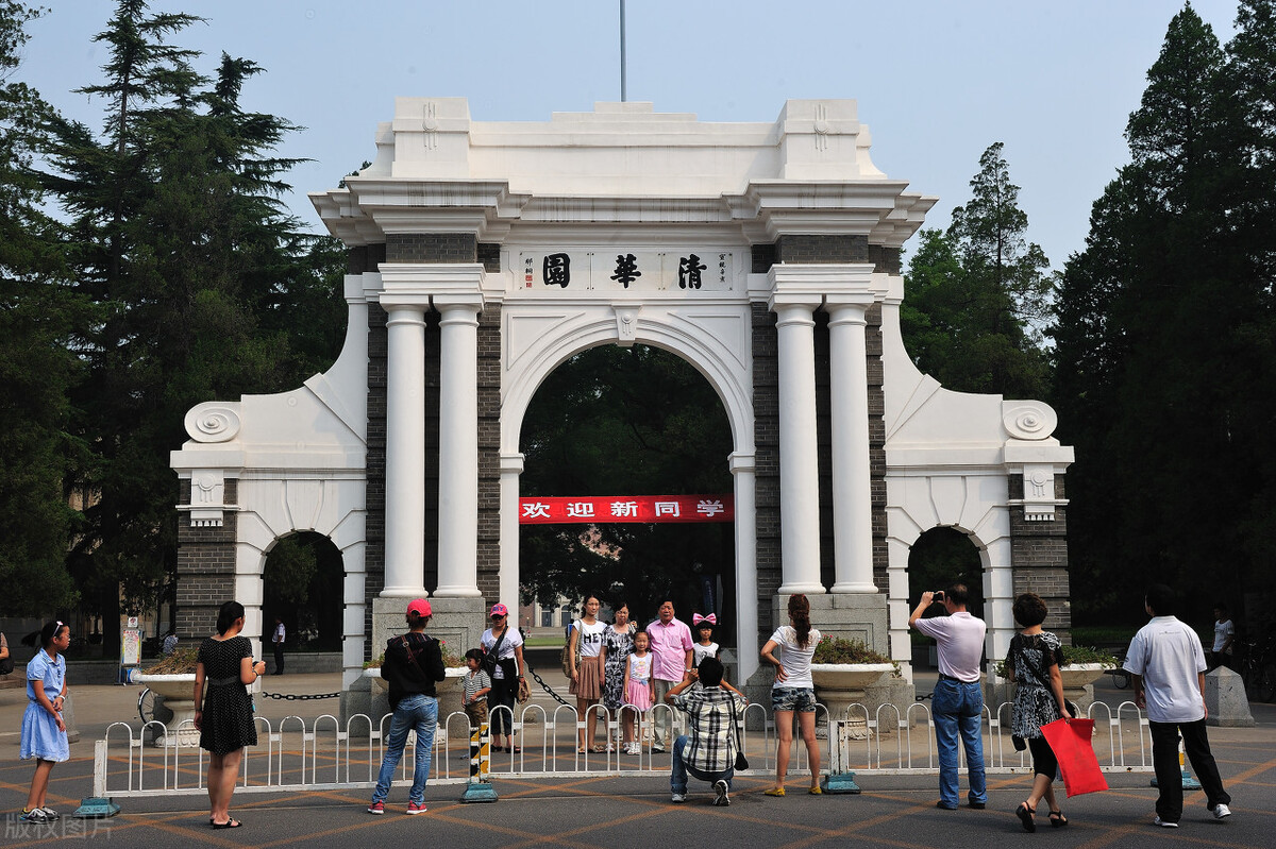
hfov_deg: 44.5
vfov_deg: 30.5
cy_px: 424
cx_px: 638
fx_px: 1559
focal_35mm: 44
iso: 250
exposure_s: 1/125
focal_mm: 44
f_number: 11
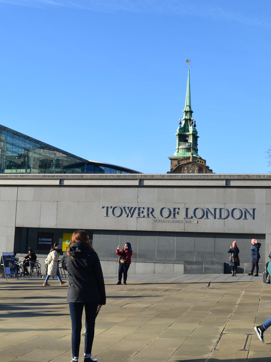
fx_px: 501
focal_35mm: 48
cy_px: 182
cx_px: 145
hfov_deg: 30.3
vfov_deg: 39.7
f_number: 11
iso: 140
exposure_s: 1/125
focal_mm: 22
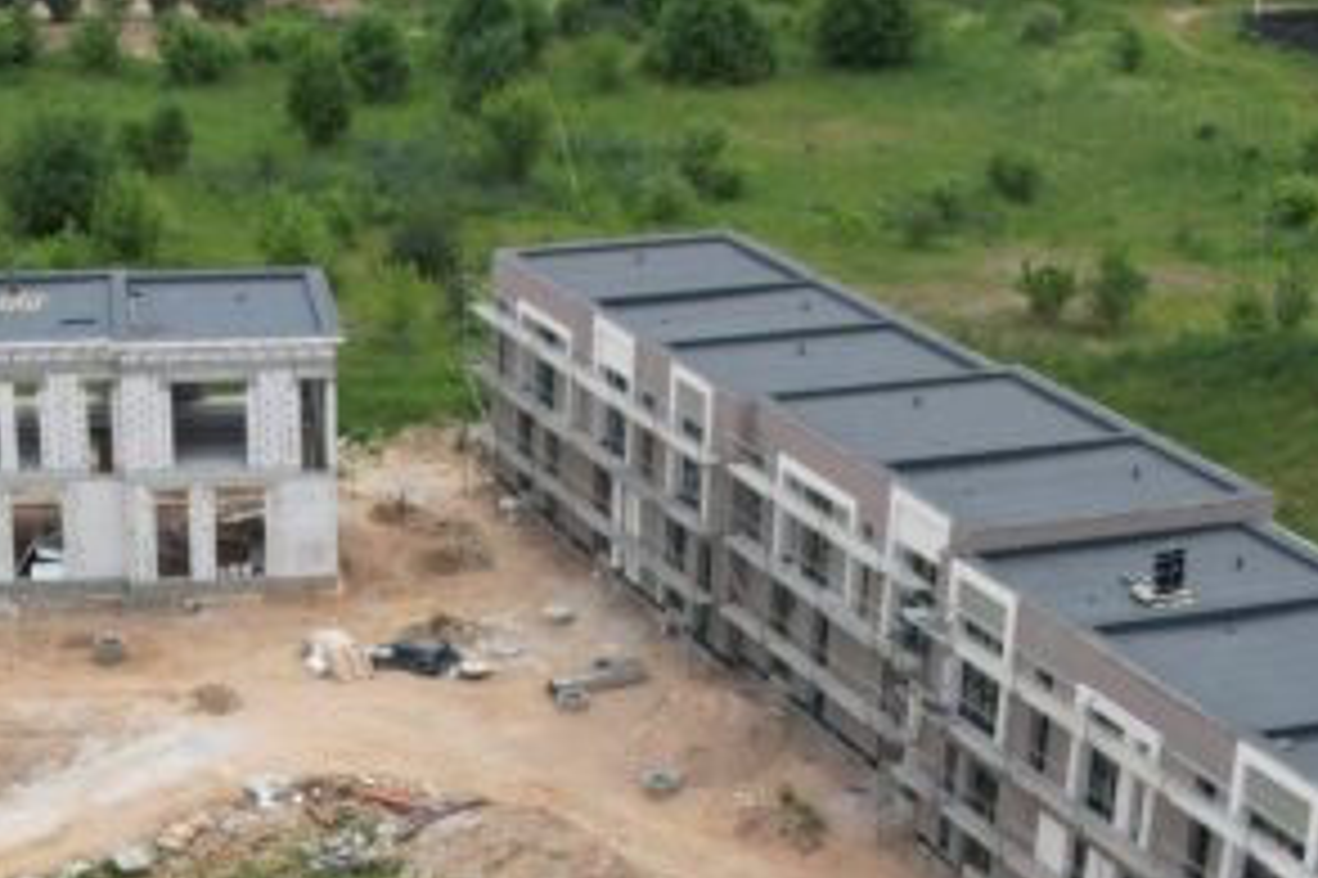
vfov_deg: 17.0
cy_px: 1029
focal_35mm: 77
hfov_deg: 26.1
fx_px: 2817
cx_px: 409
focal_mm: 8.38
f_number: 2.8
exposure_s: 1/1000
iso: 100
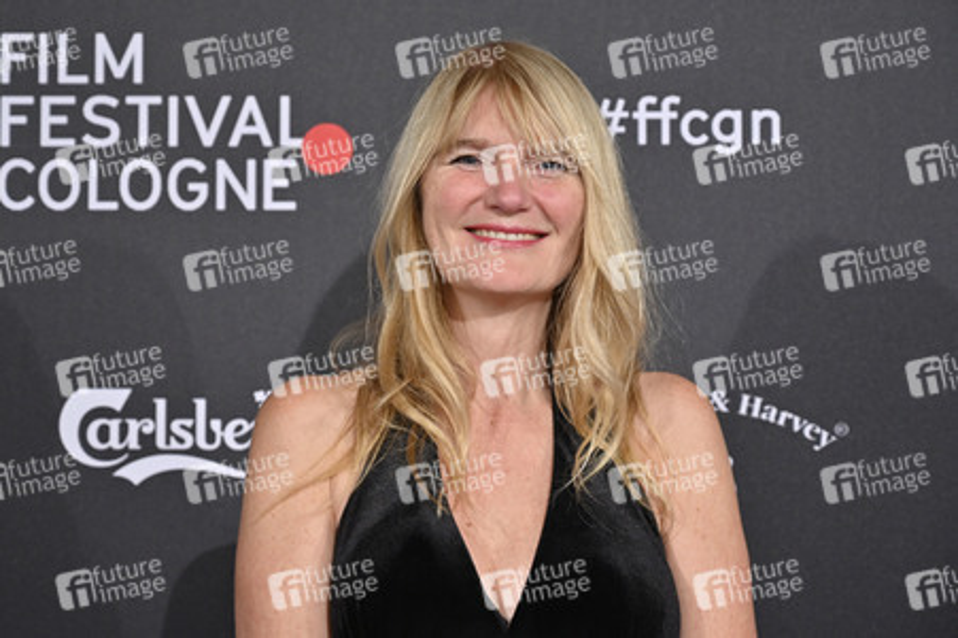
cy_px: 319
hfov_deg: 28.9
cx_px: 479
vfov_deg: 19.4
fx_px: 1861
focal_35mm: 70
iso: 1000
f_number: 4
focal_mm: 70
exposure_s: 1/200
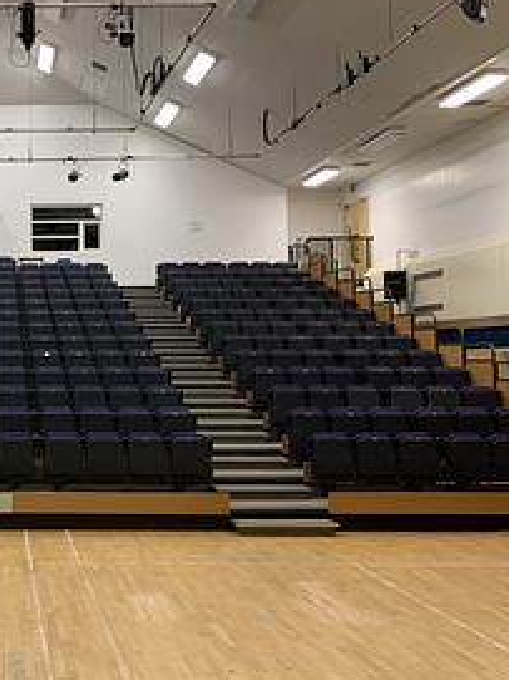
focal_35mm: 48
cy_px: 317
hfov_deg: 28.1
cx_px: -20
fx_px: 942
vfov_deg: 39.7
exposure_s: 1/50
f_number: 1.8
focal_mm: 4.25
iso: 200
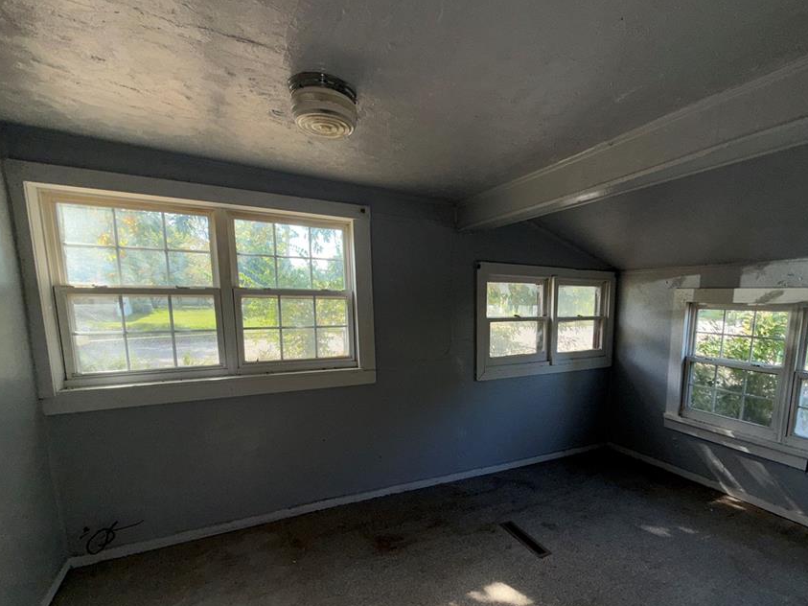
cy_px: 350
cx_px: 466
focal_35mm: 17
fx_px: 397
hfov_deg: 90.4
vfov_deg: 74.2
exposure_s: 1/122
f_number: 2.2
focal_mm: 2.22
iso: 25
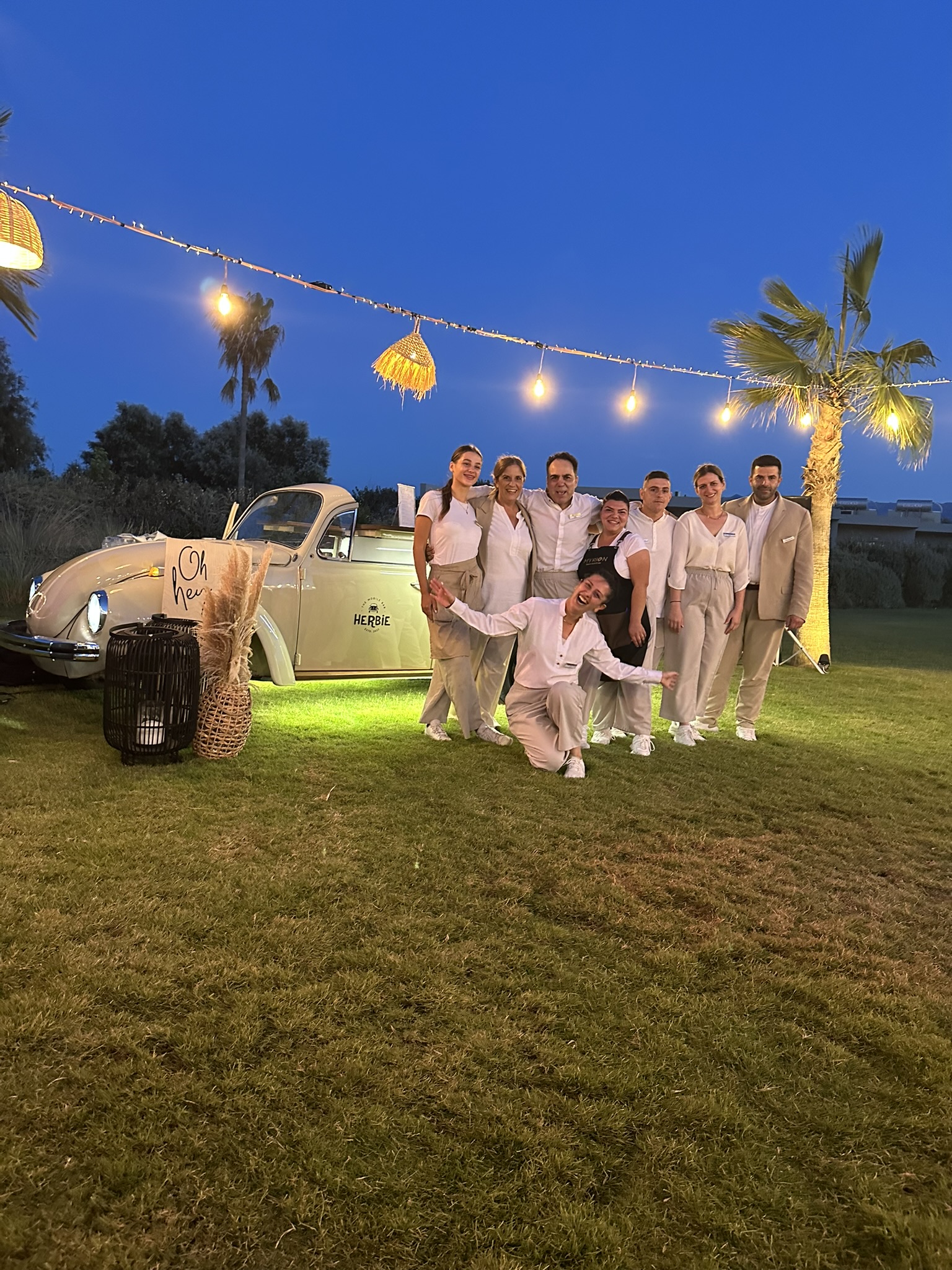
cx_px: 476
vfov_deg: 71.6
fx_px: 880
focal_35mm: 24
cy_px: 635
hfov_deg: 56.8
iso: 640
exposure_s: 1/33
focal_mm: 6.86
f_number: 1.78
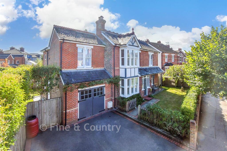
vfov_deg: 77.3
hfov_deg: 100.4
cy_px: 76
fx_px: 95
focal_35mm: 15
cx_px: 114
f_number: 9
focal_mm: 10
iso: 250
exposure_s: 1/200
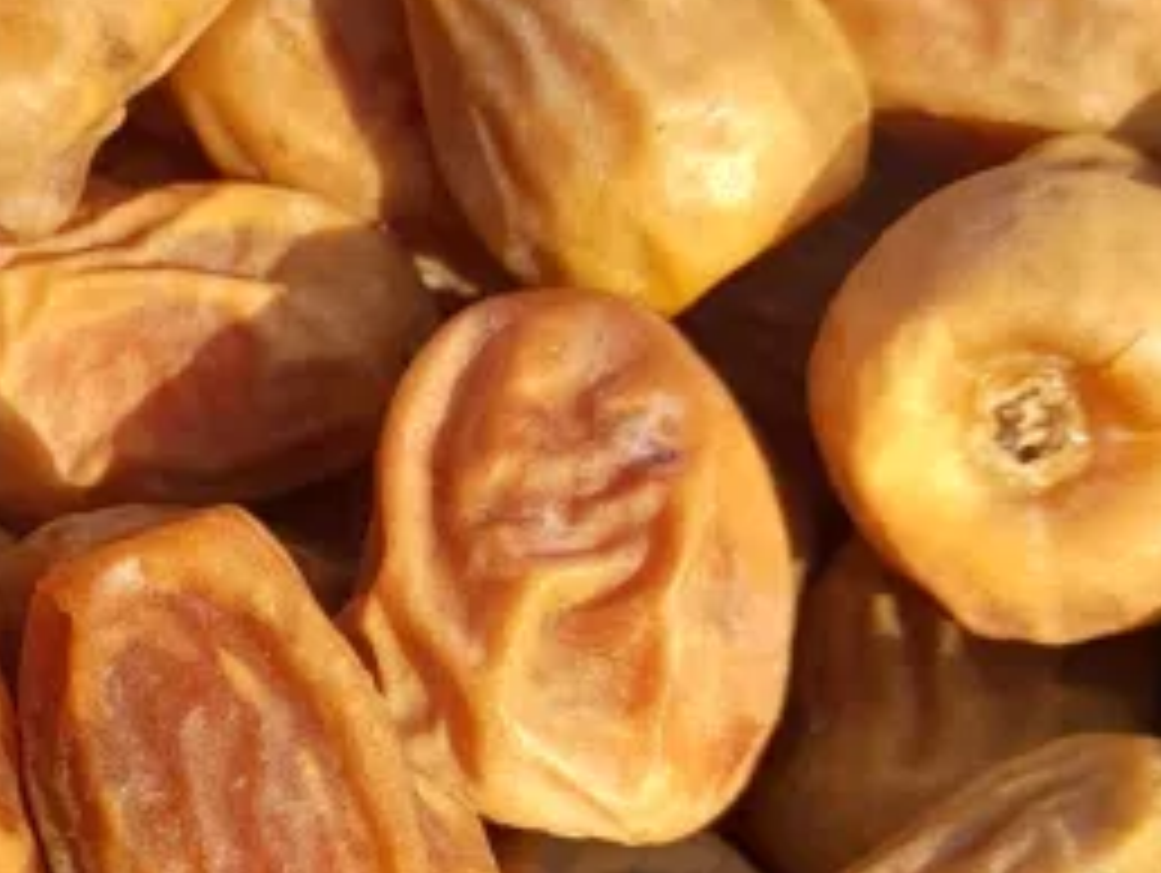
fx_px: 2081
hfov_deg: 29.7
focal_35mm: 62
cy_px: 666
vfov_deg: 23.4
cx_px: 90
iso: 20
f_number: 2
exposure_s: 1/408
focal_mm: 4.6
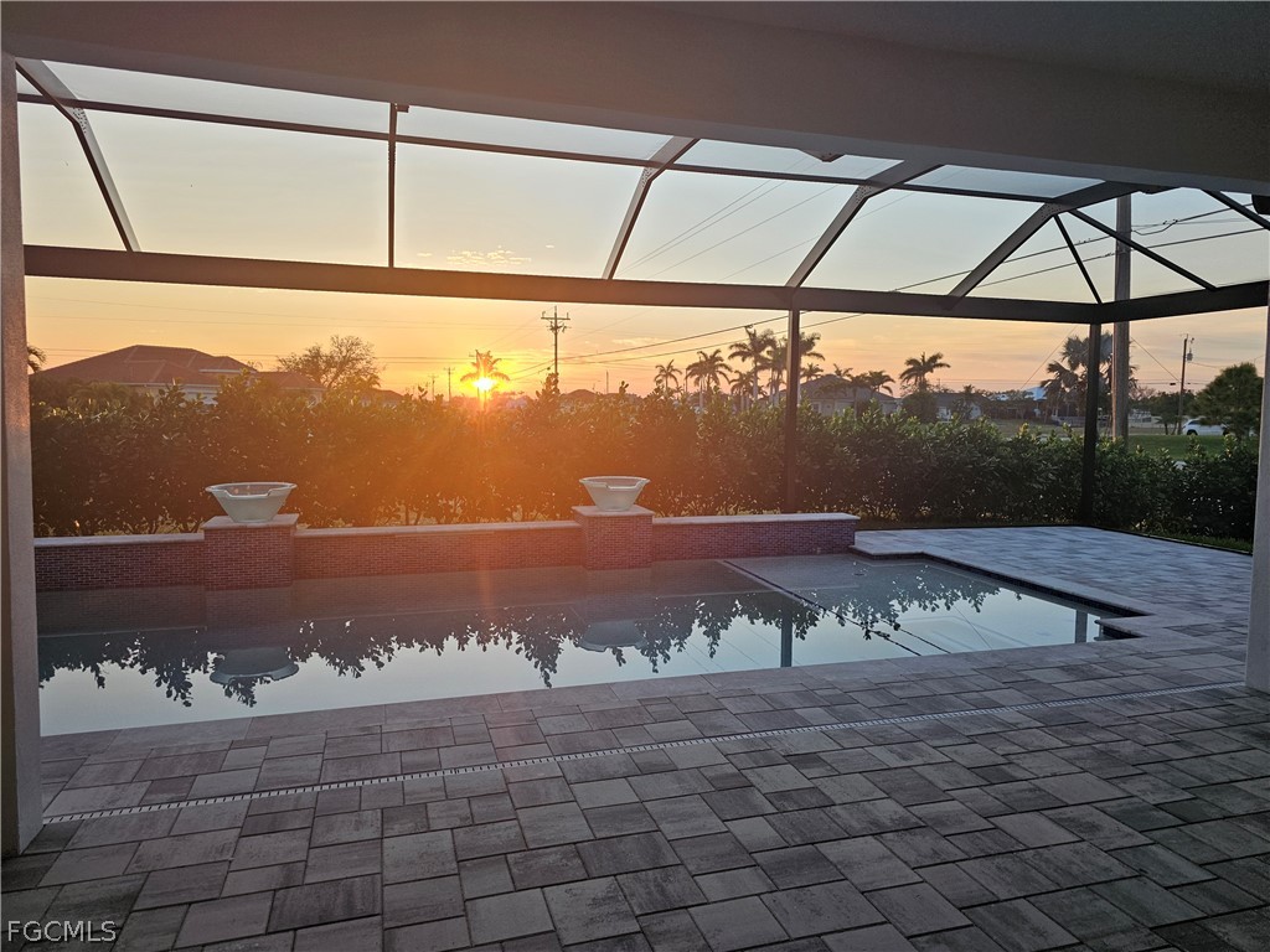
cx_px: 635
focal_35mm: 23
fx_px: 844
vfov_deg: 58.9
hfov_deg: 73.9
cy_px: 476
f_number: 1.7
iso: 100
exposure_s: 1/359
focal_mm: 6.3
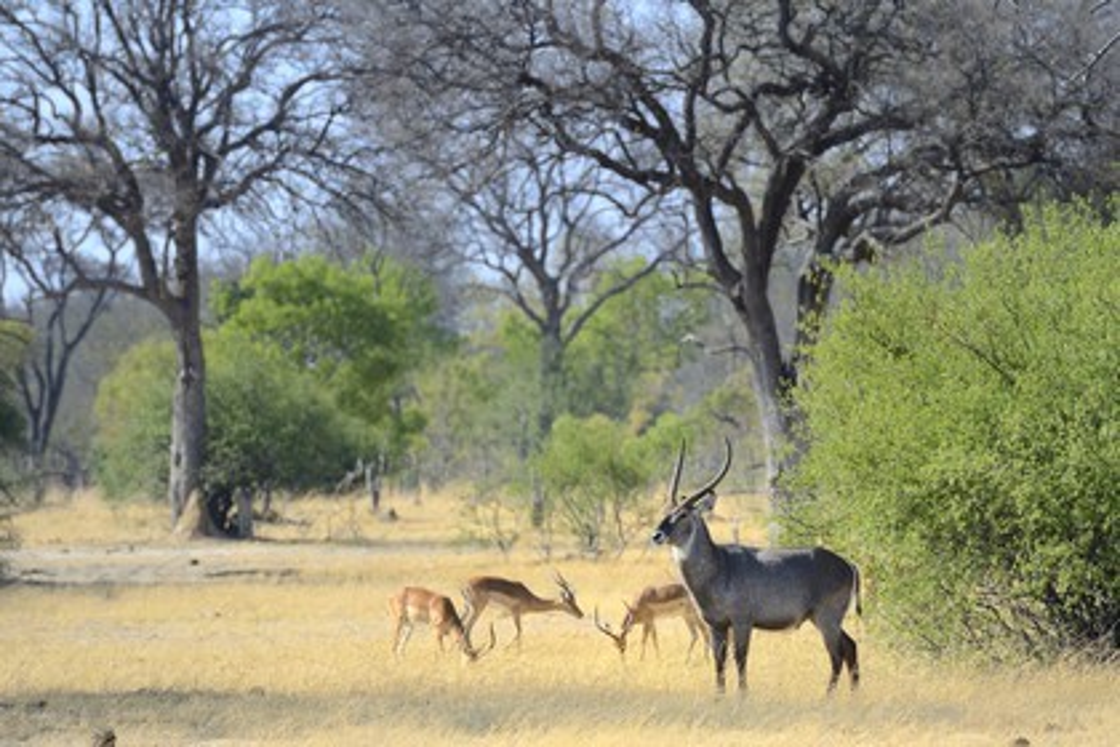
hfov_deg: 7.4
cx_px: 560
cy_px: 374
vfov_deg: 4.9
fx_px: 8710
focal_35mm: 280
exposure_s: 1/1000
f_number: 7.1
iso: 400
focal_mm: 280
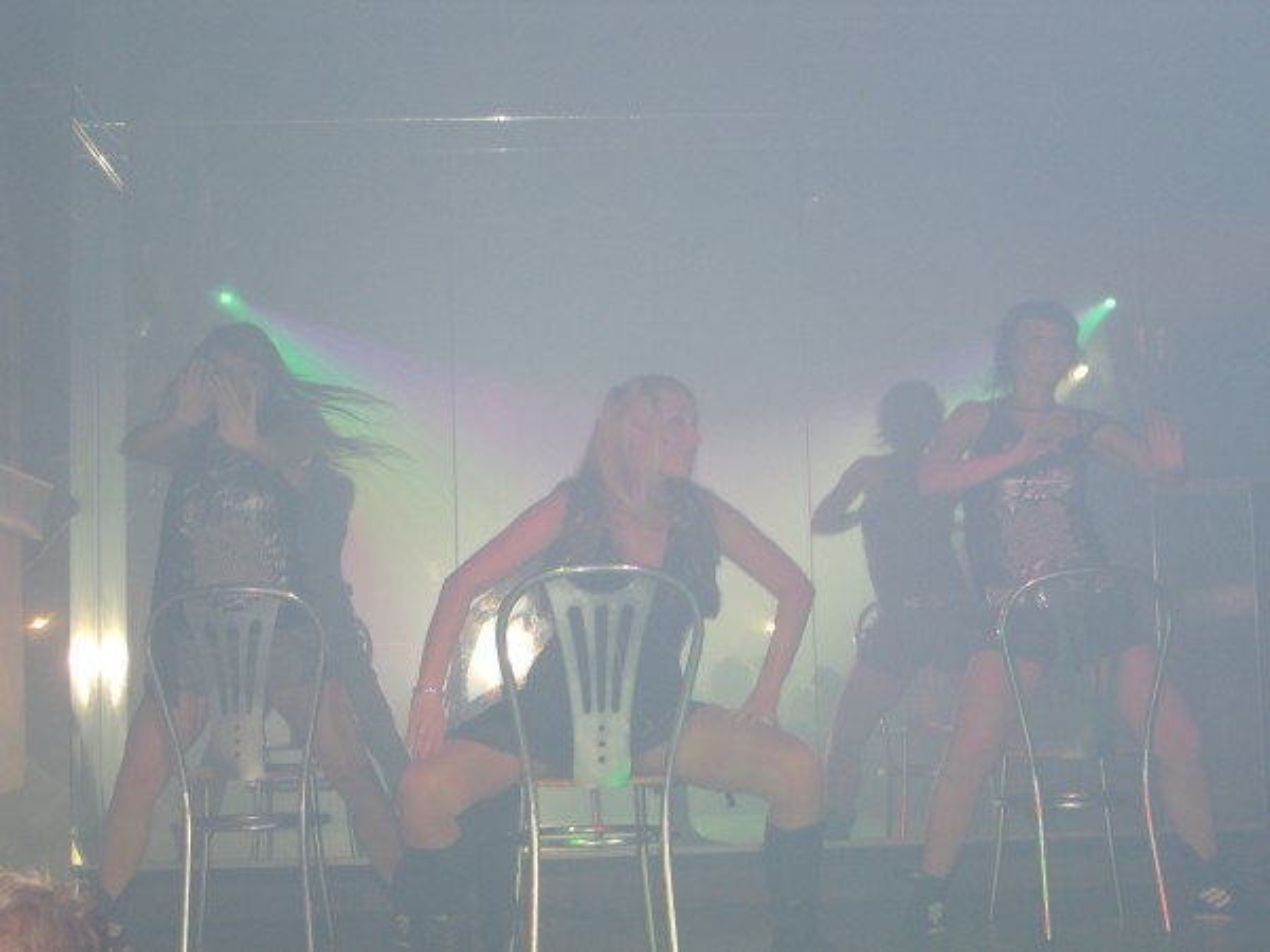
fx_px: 2091
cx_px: 635
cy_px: 476
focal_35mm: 57
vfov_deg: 25.7
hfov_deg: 33.8
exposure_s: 1/60
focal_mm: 11.8
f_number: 3.6
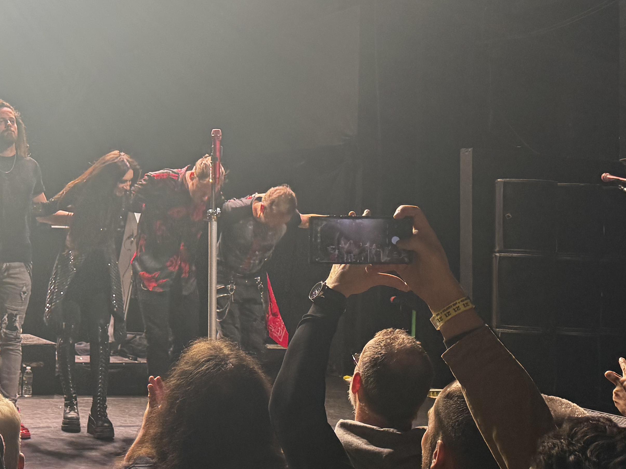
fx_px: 1031
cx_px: 43
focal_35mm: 57
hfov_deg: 31.9
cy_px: 148
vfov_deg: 25.5
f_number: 1.78
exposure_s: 1/120
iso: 160
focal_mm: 6.76
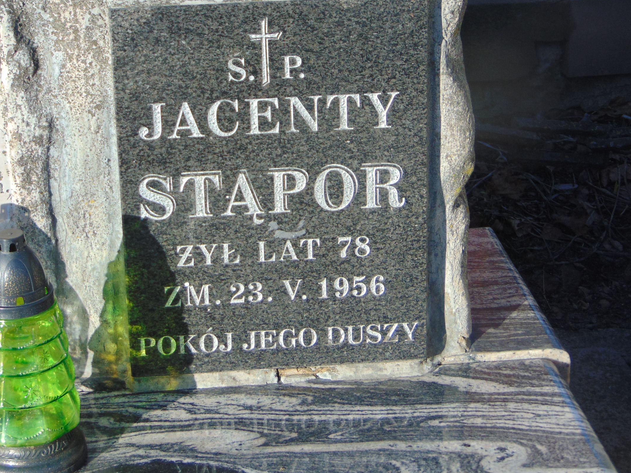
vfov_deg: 17.2
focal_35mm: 86
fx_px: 1568
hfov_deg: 22.8
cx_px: 286
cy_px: 190
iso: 80
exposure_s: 1/400
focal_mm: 12.8
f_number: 3.7
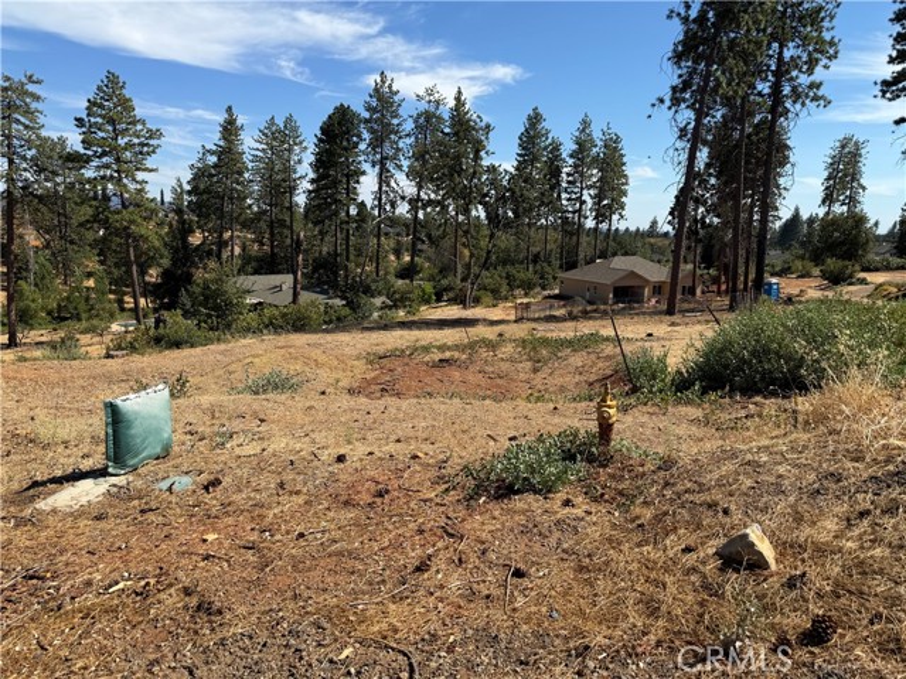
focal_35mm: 24
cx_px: 453
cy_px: 340
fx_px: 628
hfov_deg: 71.6
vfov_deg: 56.8
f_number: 1.78
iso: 80
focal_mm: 6.76
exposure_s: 1/4167
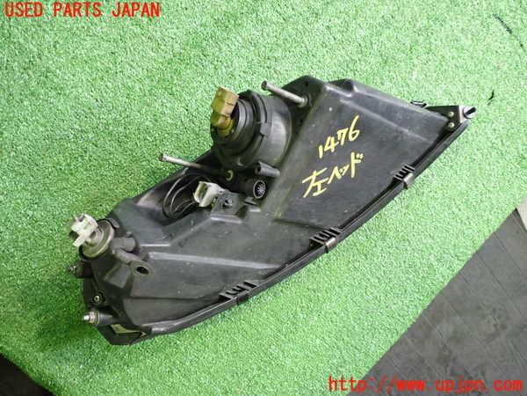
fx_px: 487
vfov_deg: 44.2
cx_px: 264
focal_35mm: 32
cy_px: 198
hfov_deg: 56.8
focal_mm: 5.79
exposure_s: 1/30
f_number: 2.4
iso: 640
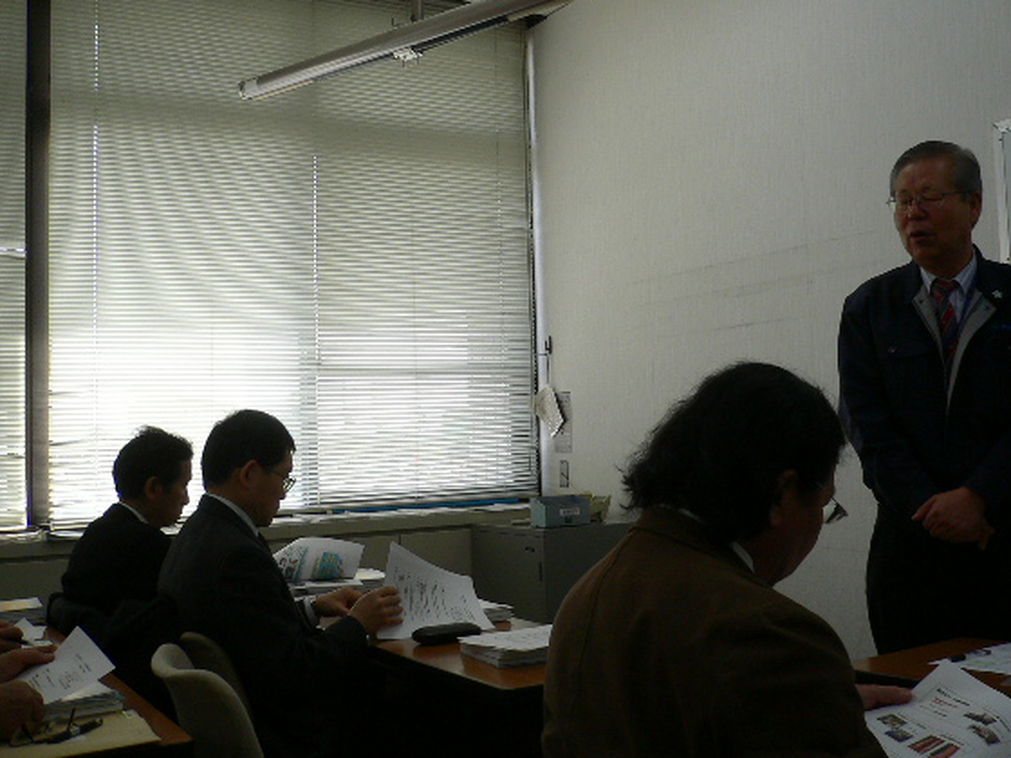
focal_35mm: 40
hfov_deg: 46.7
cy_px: 352
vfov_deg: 35.9
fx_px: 1168
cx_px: 572
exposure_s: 1/100
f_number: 2.8
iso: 100
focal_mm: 5.8
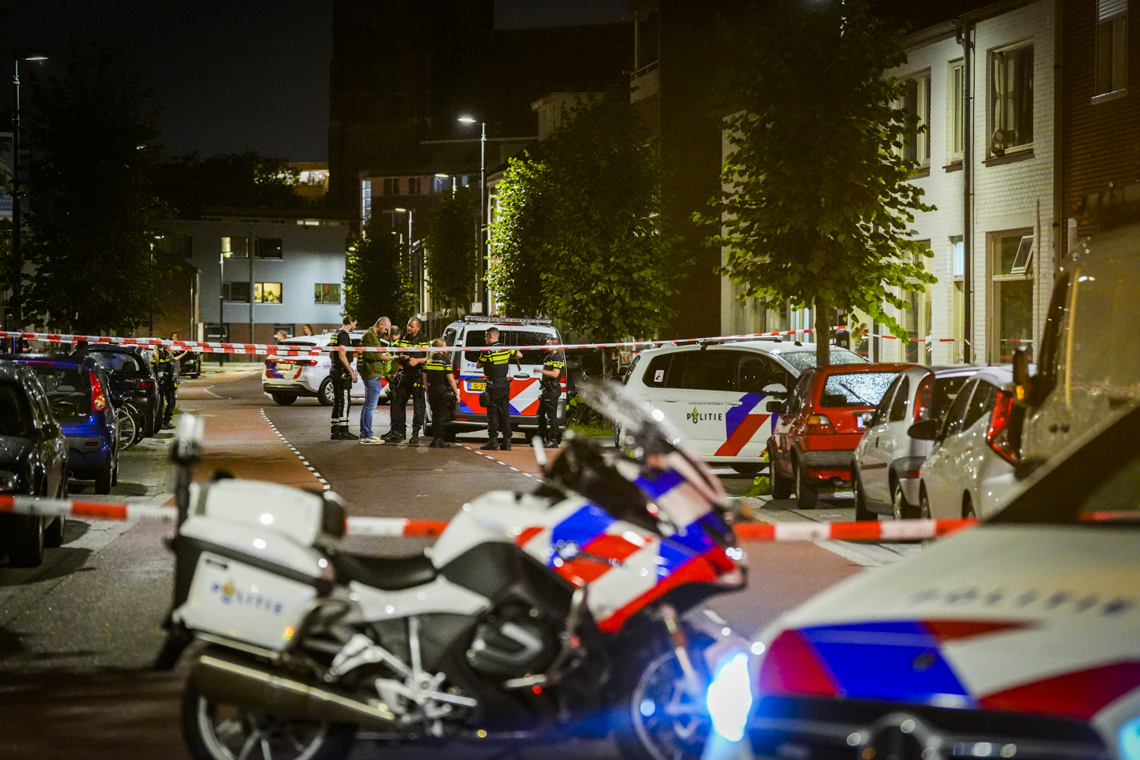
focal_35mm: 110
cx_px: 570
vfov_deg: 12.5
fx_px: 3483
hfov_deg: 18.6
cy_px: 380
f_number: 2.8
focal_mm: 110
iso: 6400
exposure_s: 1/30
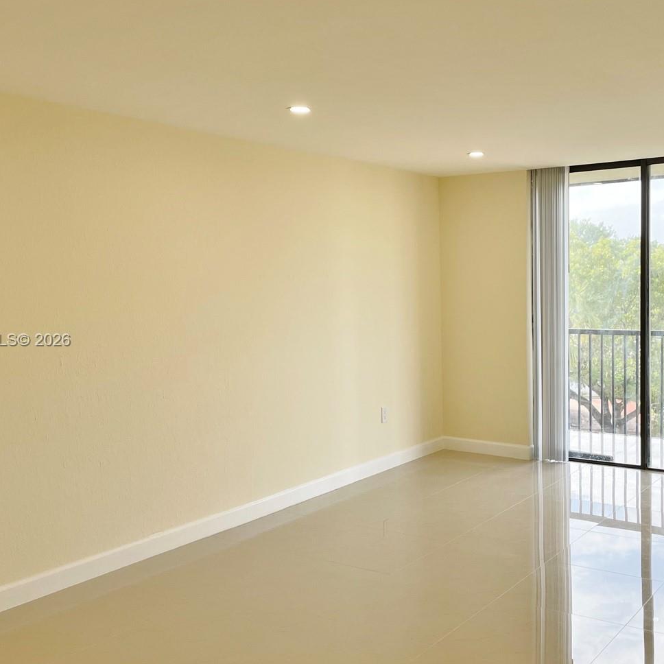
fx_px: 825
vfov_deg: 43.9
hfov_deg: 43.6
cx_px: 405
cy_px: 341
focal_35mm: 38
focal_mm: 4.2
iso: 32
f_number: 1.6
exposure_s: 1/216
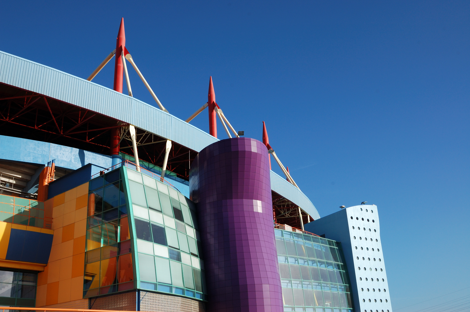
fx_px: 470
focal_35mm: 36
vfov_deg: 36.8
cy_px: 156
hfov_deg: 53.2
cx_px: 235
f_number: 13
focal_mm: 24
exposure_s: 1/200
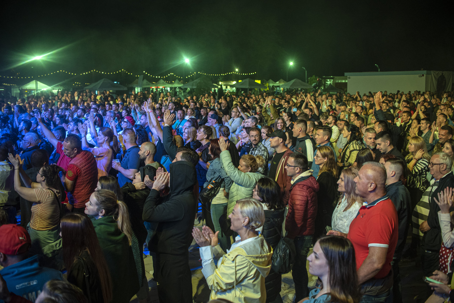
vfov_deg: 37.9
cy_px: 152
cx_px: 227
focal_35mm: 35
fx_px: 442
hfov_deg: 54.4
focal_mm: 35
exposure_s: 1/200
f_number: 2.8
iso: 2000
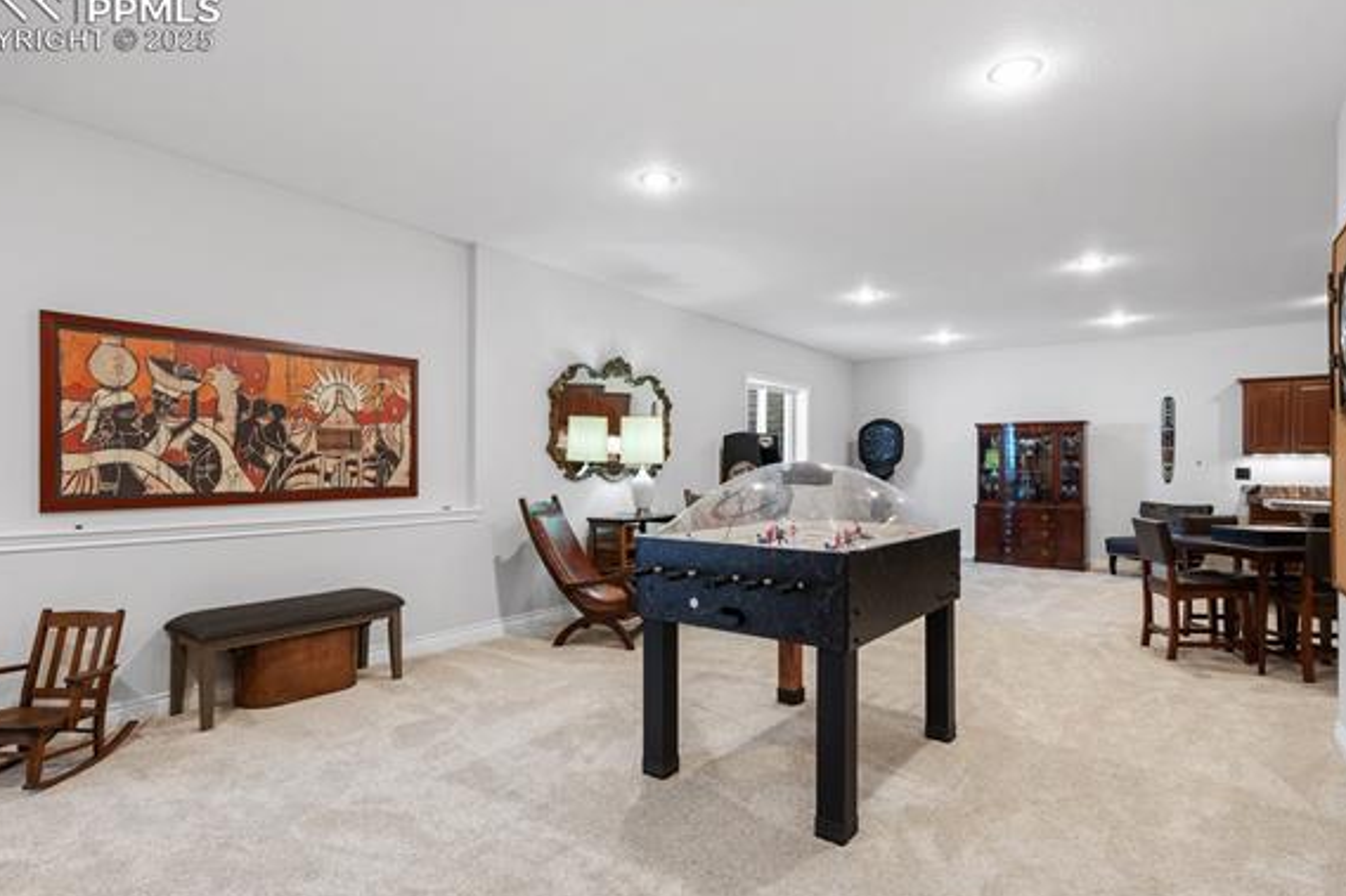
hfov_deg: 90.0
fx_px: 673
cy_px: 473
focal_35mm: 18
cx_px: 681
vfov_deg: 67.3
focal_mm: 16
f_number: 5.6
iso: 100
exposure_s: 2
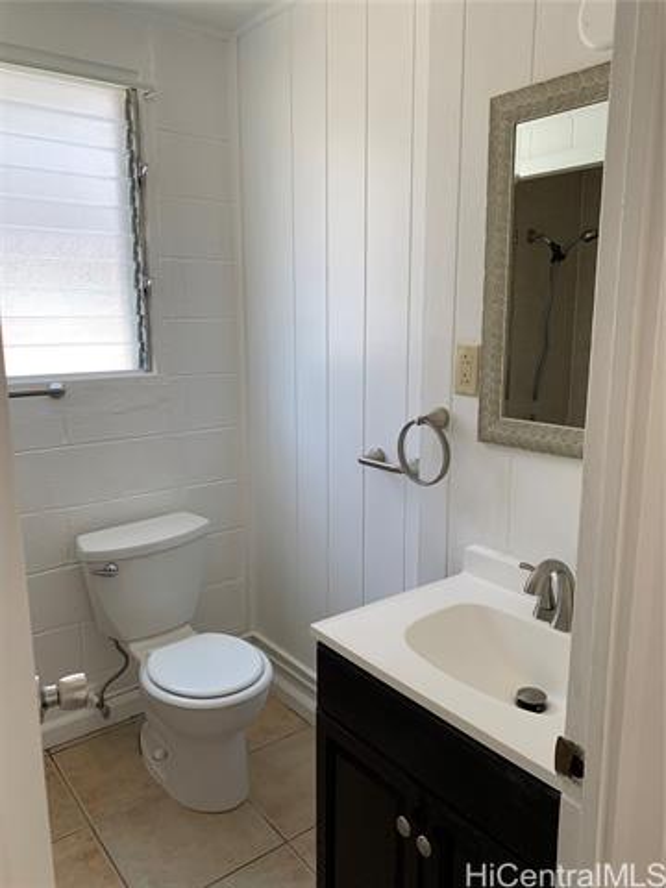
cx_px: 333
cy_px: 444
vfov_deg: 67.3
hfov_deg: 53.1
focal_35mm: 26
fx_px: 667
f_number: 1.8
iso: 100
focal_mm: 4.25
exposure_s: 1/113
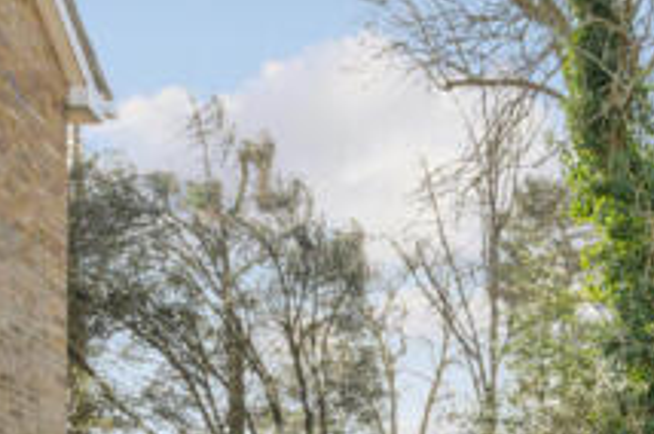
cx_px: 480
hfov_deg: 44.2
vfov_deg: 25.8
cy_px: 590
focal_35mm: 43
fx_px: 780
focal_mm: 14
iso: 400
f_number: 8
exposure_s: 1/200
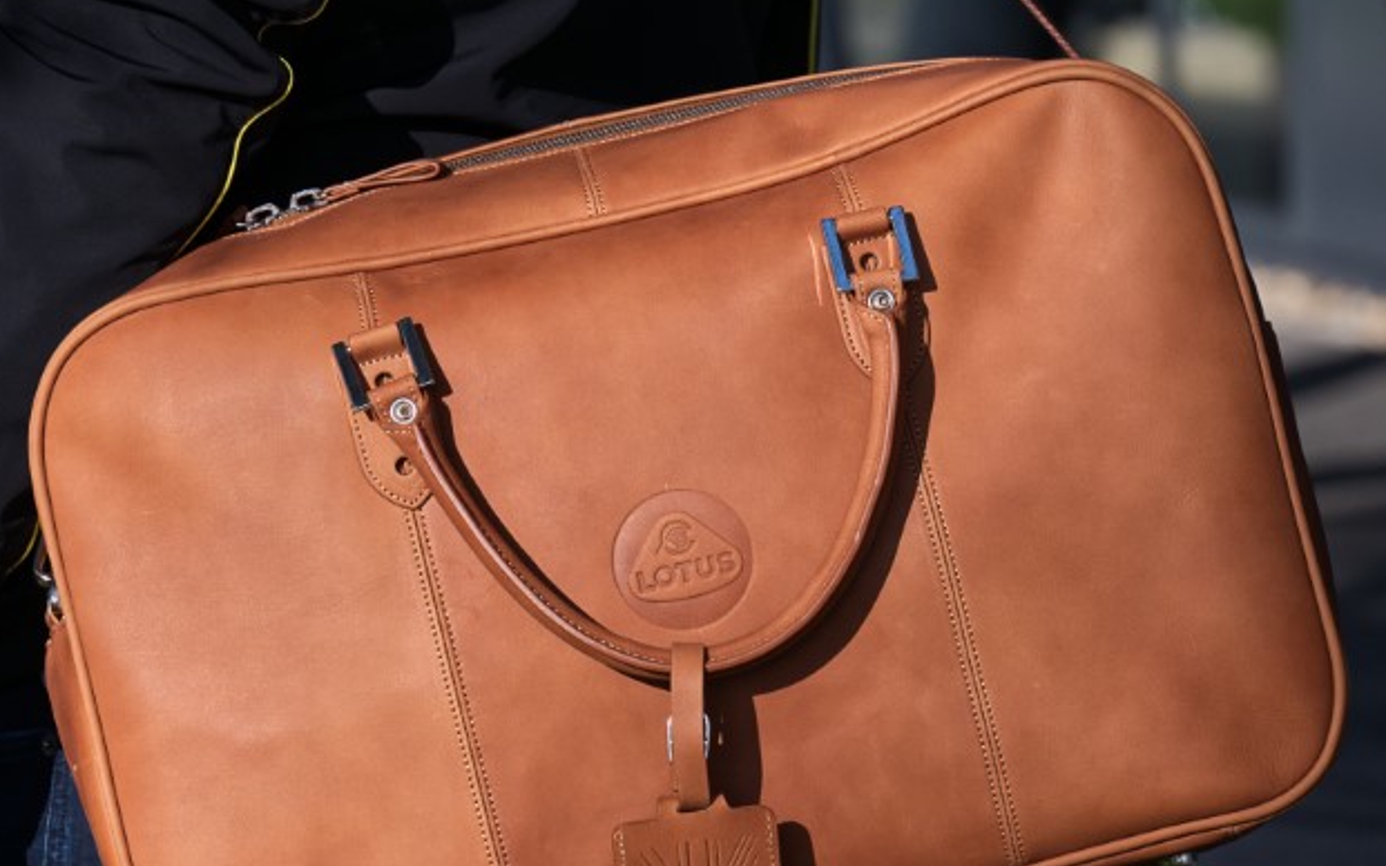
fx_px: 9782
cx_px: 470
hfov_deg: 8.1
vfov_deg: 5.1
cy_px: 616
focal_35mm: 259
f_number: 4.5
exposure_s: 1/1000
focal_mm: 89
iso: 200
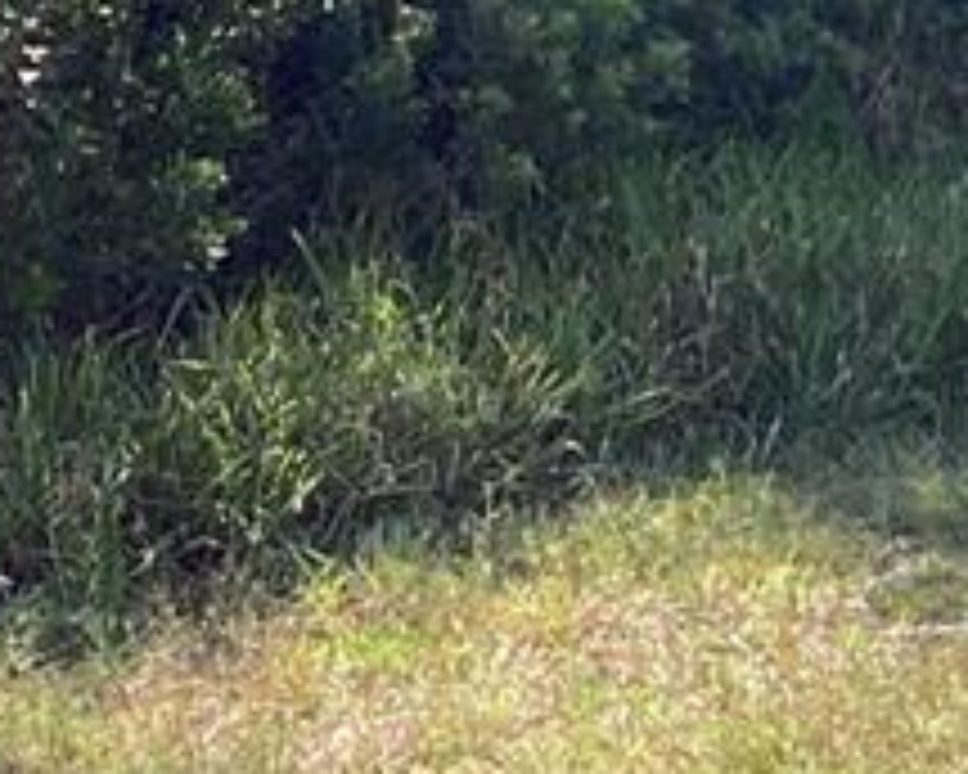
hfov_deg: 13.2
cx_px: 941
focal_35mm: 144
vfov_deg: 10.4
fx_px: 4125
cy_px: -288
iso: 25
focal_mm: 3.3
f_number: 2.4
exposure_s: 1/195
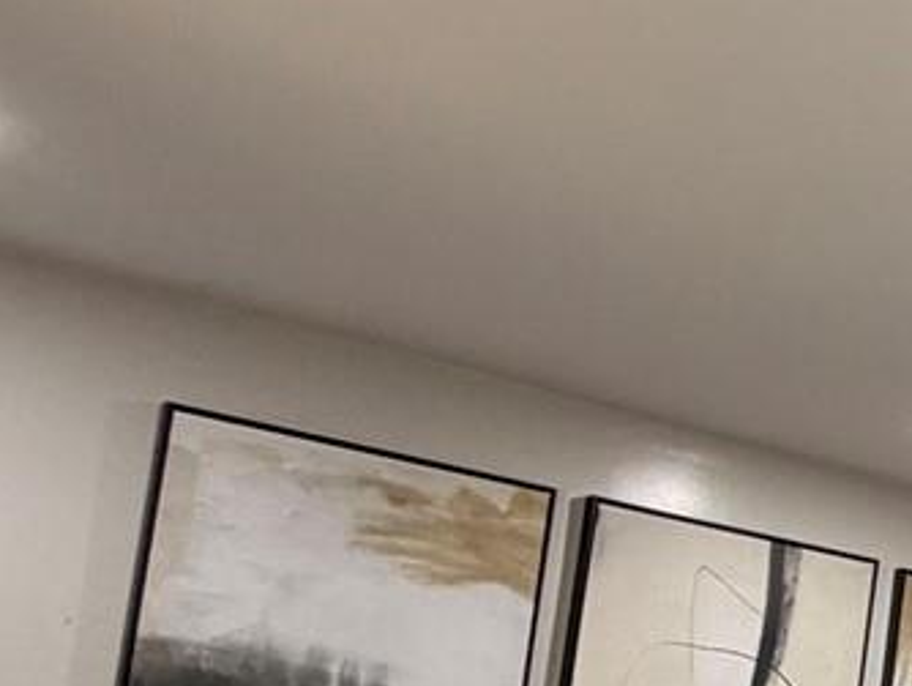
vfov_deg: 20.9
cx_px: 1829
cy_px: 760
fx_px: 1766
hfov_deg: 18.6
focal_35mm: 67
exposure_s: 1/60
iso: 200
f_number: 2.2
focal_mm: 2.22
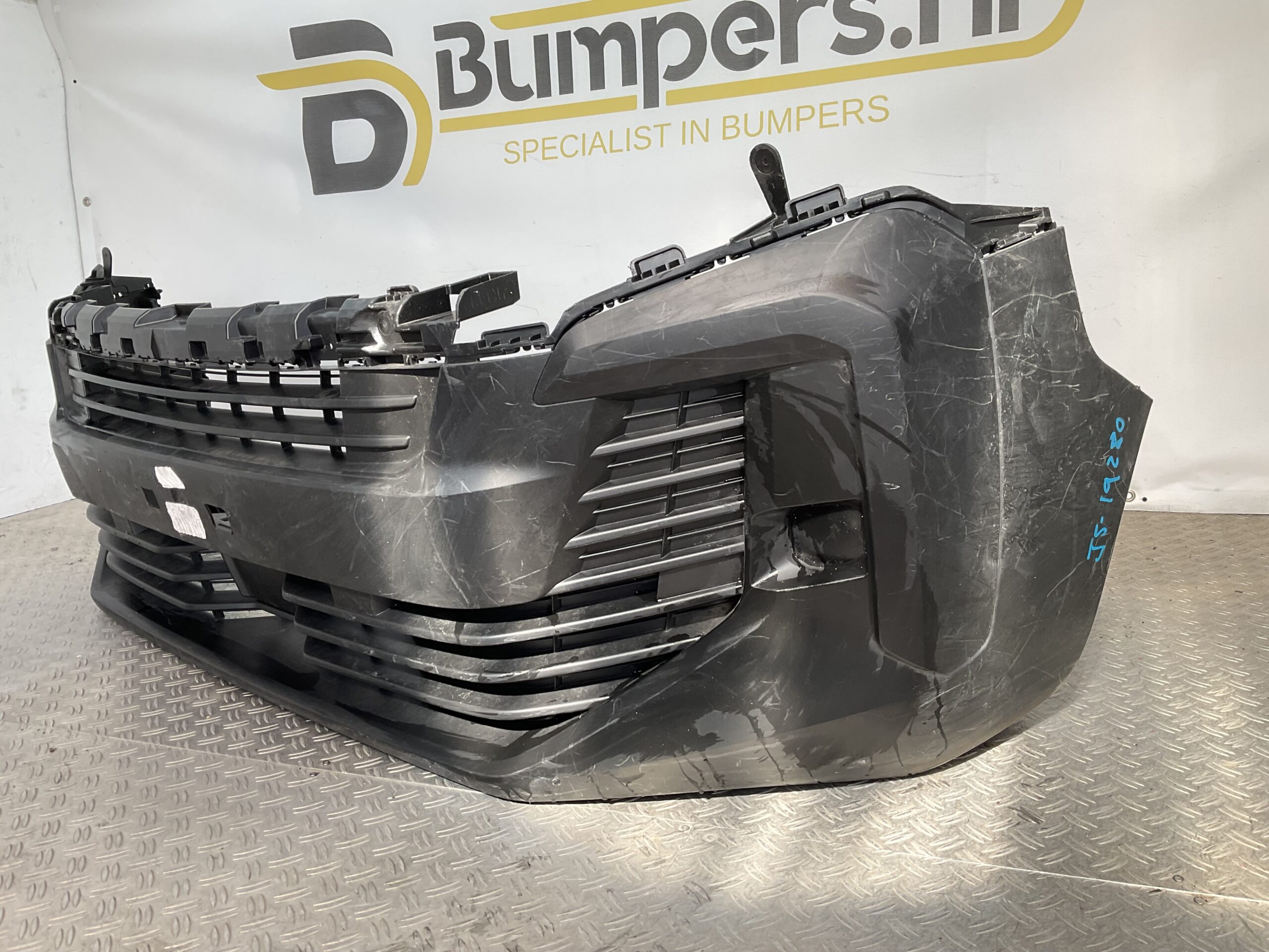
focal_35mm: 29
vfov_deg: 48.2
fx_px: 1063
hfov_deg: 61.7
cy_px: 476
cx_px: 634
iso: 16
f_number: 1.8
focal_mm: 3
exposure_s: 1/165
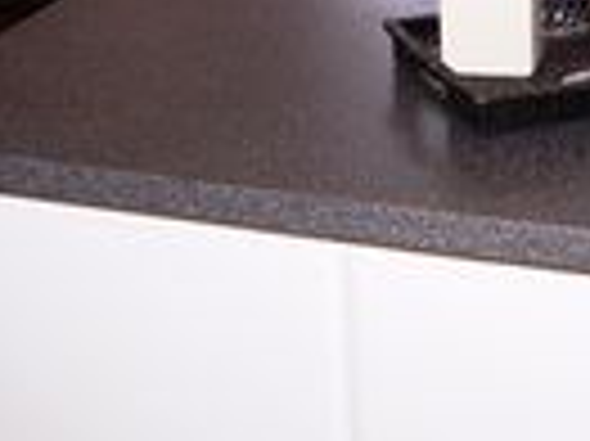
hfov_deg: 21.0
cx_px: 401
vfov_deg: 15.2
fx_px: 1584
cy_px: -128
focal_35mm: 93
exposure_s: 1/160
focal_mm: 18
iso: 320
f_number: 4
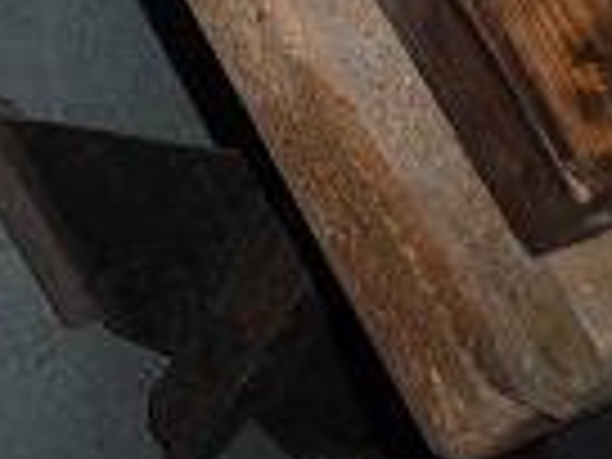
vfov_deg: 10.7
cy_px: -452
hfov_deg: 15.0
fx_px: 2245
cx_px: -133
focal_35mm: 127
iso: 100
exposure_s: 1/30
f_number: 3.3
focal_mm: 4.7
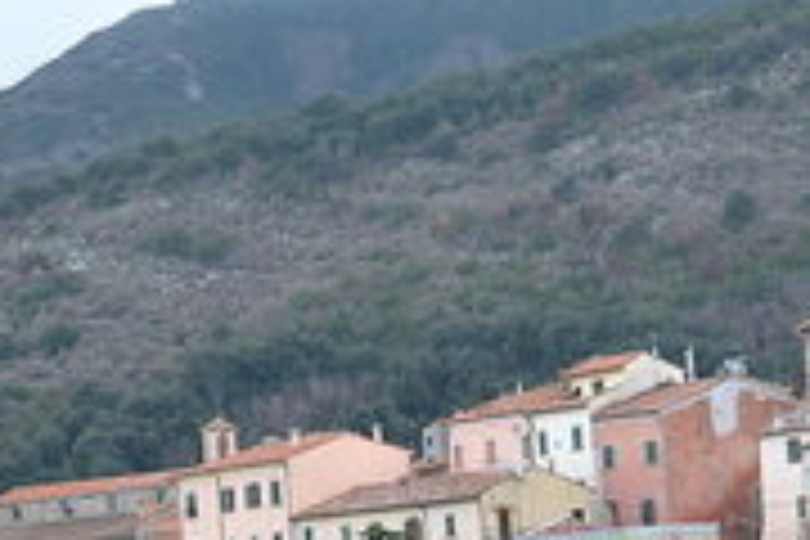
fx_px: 3930
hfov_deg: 11.6
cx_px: 850
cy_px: 734
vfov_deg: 7.8
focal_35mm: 175
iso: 360
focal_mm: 35
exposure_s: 1/125
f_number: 5.6
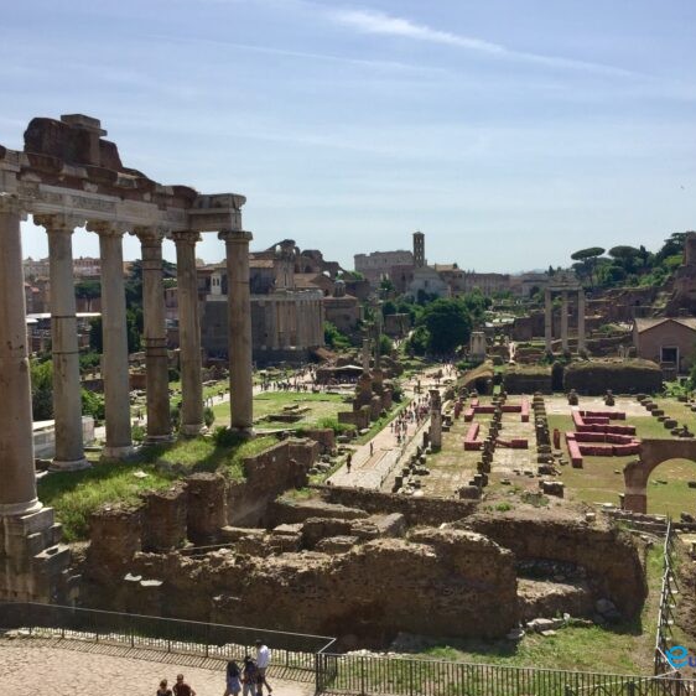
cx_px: 355
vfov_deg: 47.2
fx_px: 796
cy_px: 347
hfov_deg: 47.2
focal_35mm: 35
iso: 32
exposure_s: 1/3049
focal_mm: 4.15
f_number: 2.2
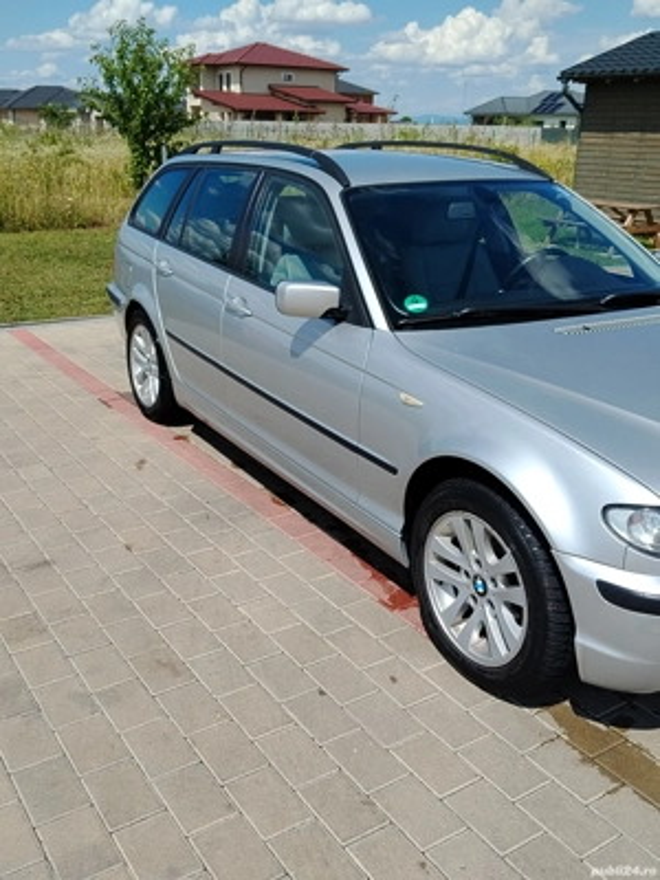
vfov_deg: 54.0
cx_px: 330
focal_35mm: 34
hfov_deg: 41.8
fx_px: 864
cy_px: 440
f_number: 1.8
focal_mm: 4.25
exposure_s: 1/2384
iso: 100
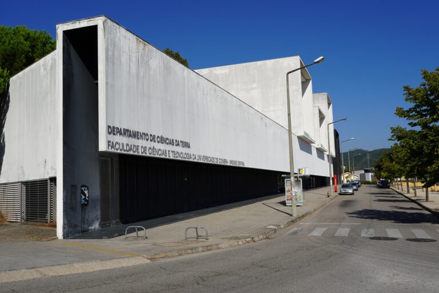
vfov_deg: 36.9
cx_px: 220
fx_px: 439
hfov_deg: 53.1
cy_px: 146
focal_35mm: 36
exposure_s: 1/320
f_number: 10
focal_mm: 36
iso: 100
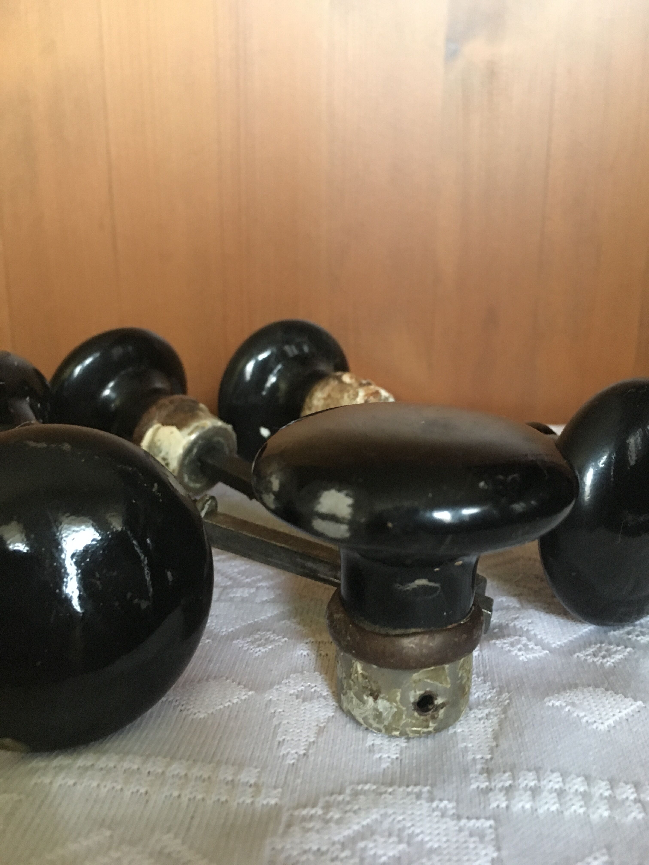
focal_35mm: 29
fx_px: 725
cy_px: 432
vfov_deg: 61.7
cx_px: 324
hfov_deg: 48.2
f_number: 2.2
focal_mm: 4.15
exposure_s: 1/17
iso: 400
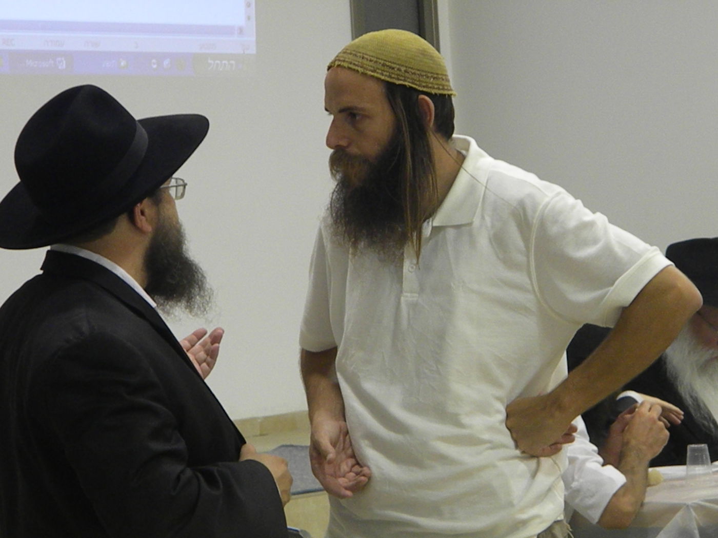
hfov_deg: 13.3
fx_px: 3070
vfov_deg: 10.0
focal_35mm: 148
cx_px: 359
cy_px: 269
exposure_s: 1/75.5
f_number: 5
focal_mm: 26.8
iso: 720
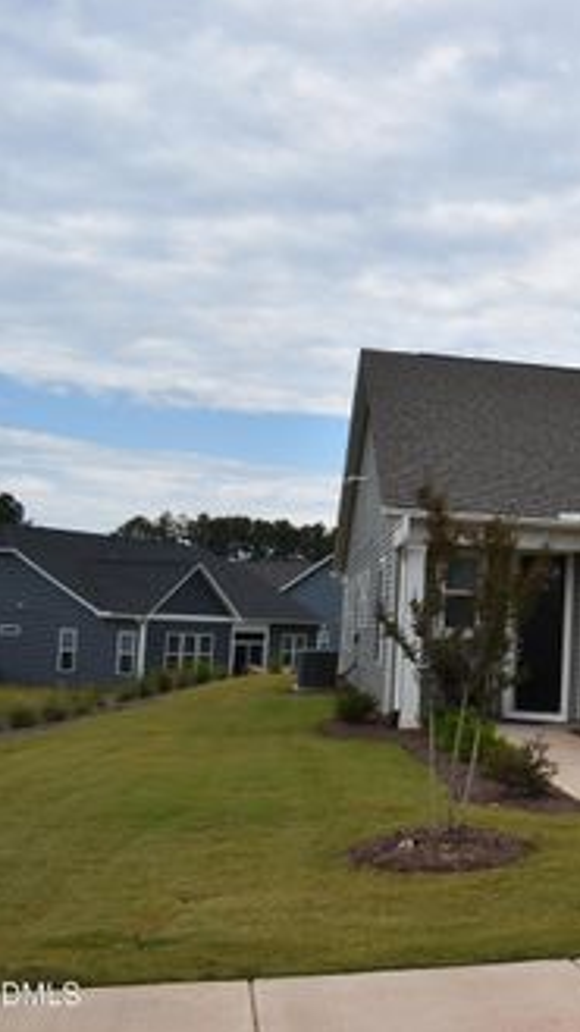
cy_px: 519
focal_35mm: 43
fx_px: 1176
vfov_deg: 47.4
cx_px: 781
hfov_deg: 23.9
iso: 100
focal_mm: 18
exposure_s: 1/200
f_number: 9
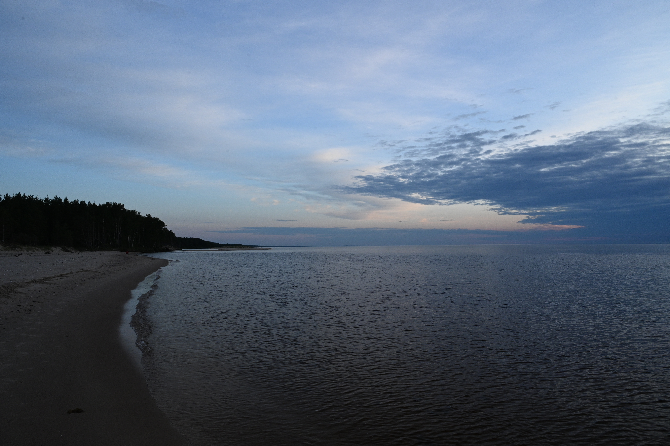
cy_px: 223
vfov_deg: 53.1
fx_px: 446
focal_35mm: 24
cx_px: 335
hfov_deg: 73.8
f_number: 16
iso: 1250
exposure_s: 1/100
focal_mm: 24
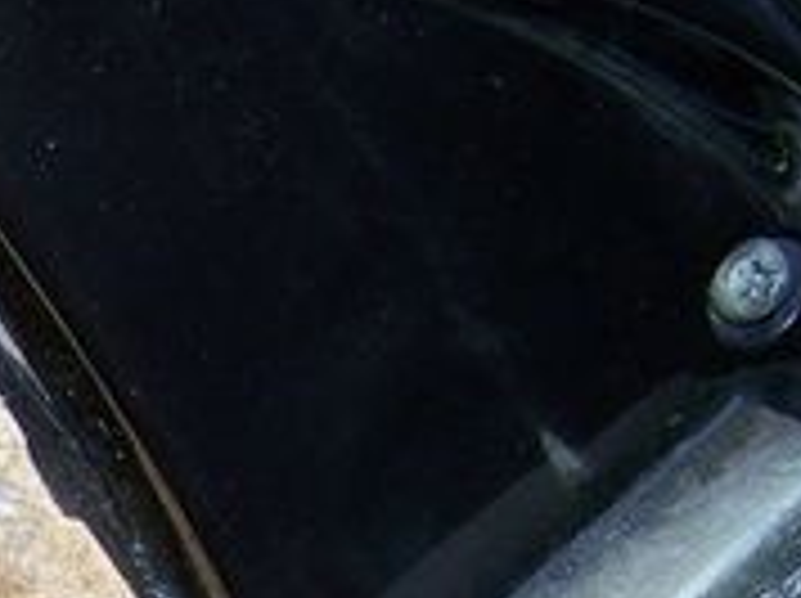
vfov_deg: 10.2
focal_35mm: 137
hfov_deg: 13.9
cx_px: -189
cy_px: 1043
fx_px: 3166
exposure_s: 1/60
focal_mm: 6.3
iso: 80
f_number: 2.8
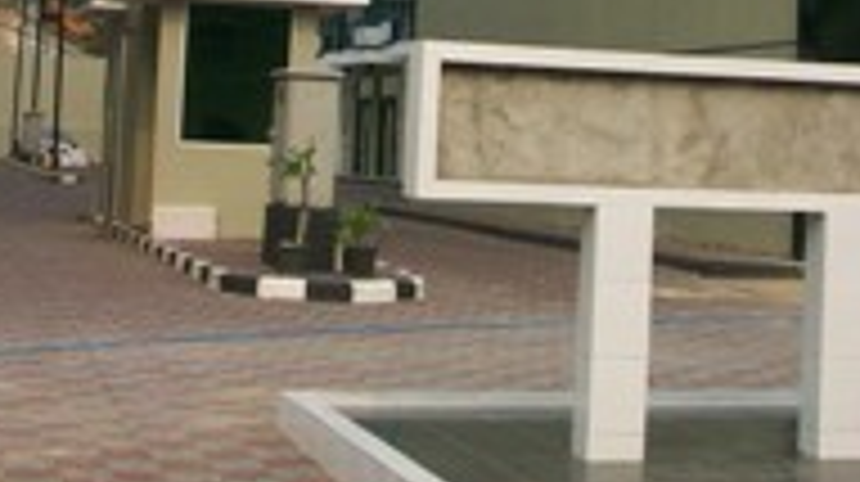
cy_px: -153
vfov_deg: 13.3
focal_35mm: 87
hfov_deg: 24.5
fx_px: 1982
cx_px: 473
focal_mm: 5.7
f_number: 5.5
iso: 80
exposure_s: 1/290
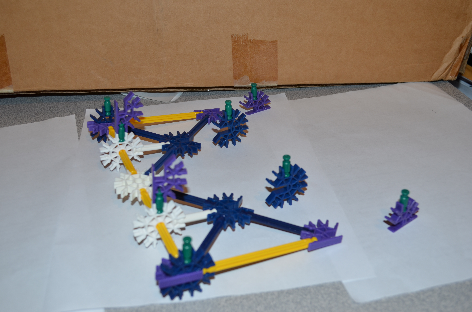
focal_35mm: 39
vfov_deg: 34.1
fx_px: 510
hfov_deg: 49.6
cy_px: 156
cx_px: 236
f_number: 5.6
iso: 200
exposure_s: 1/30
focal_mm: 26
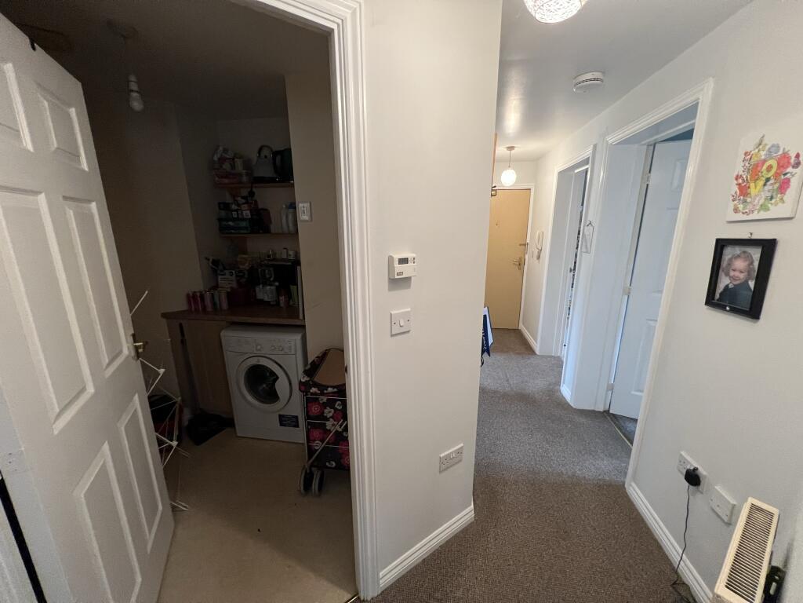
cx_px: 402
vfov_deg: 89.9
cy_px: 302
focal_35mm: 13
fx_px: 302
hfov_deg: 106.2
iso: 320
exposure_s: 1/50
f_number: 1.8
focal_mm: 1.57
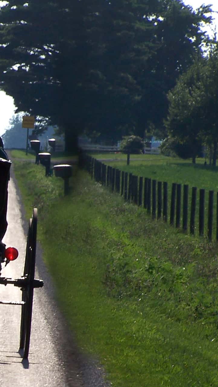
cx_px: -89
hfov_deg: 2.5
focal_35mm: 476
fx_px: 4891
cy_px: 236
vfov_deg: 4.5
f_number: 6.3
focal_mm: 36.2
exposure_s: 1/640
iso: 80
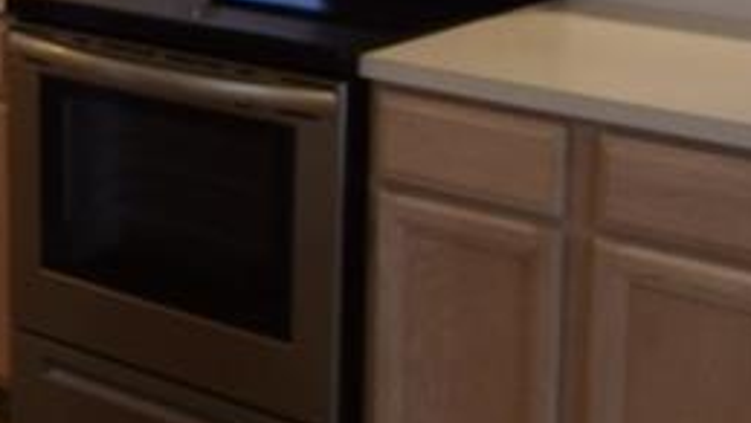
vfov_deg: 12.4
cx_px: -113
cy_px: 49
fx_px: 1933
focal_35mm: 97
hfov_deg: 20.7
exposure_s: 1/80
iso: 400
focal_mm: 10
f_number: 4.5
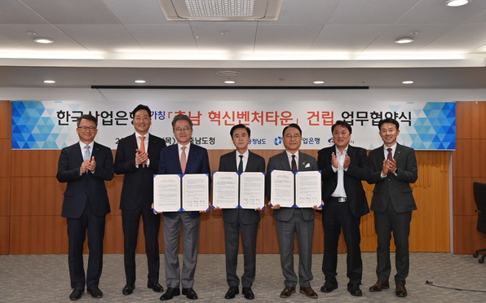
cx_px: 243
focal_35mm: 39
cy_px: 147
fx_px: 516
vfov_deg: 32.7
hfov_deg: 50.4
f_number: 7.1
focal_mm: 38
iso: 800
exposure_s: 1/250
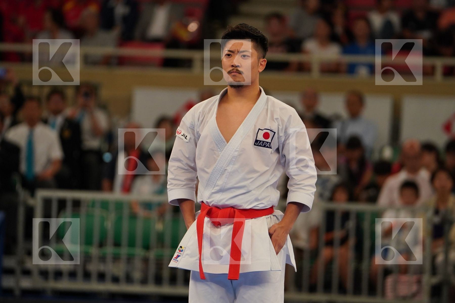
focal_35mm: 300
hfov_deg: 6.9
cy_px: 152
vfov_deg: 4.6
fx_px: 3791
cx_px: 228
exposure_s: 1/1000
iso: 1600
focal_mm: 200
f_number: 2.8
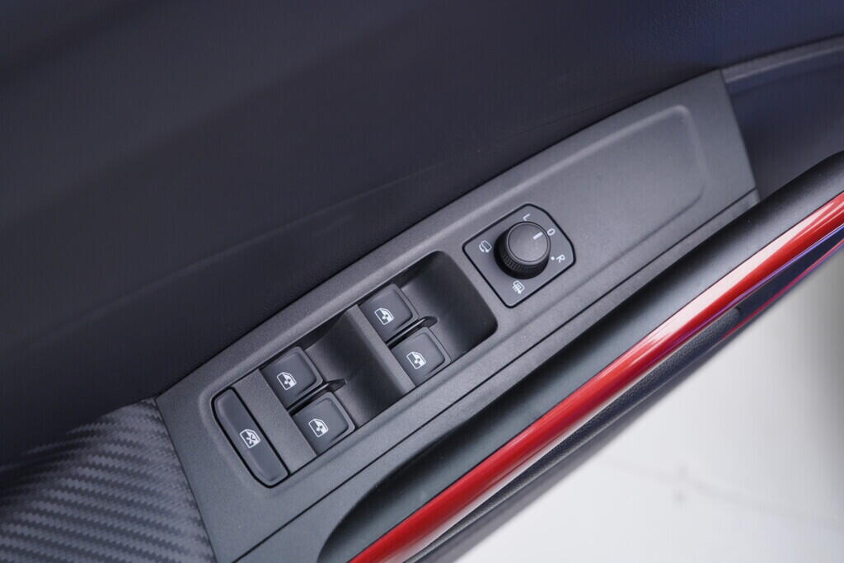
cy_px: 282
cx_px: 422
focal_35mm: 36
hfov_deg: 53.1
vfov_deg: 36.9
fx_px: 844
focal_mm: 24
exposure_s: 1/40
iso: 250
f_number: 2.8
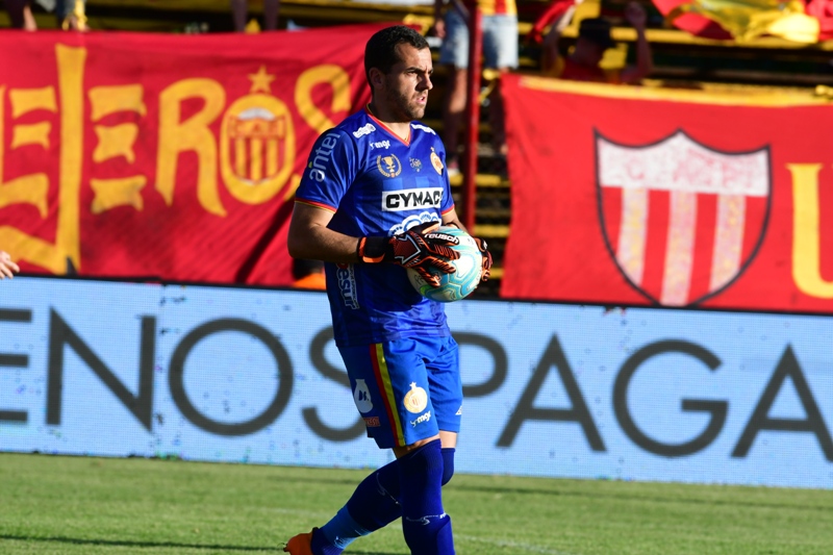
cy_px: 278
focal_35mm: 600
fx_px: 13880
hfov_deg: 3.4
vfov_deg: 2.3
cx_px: 416
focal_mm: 400
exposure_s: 1/640
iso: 640
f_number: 13
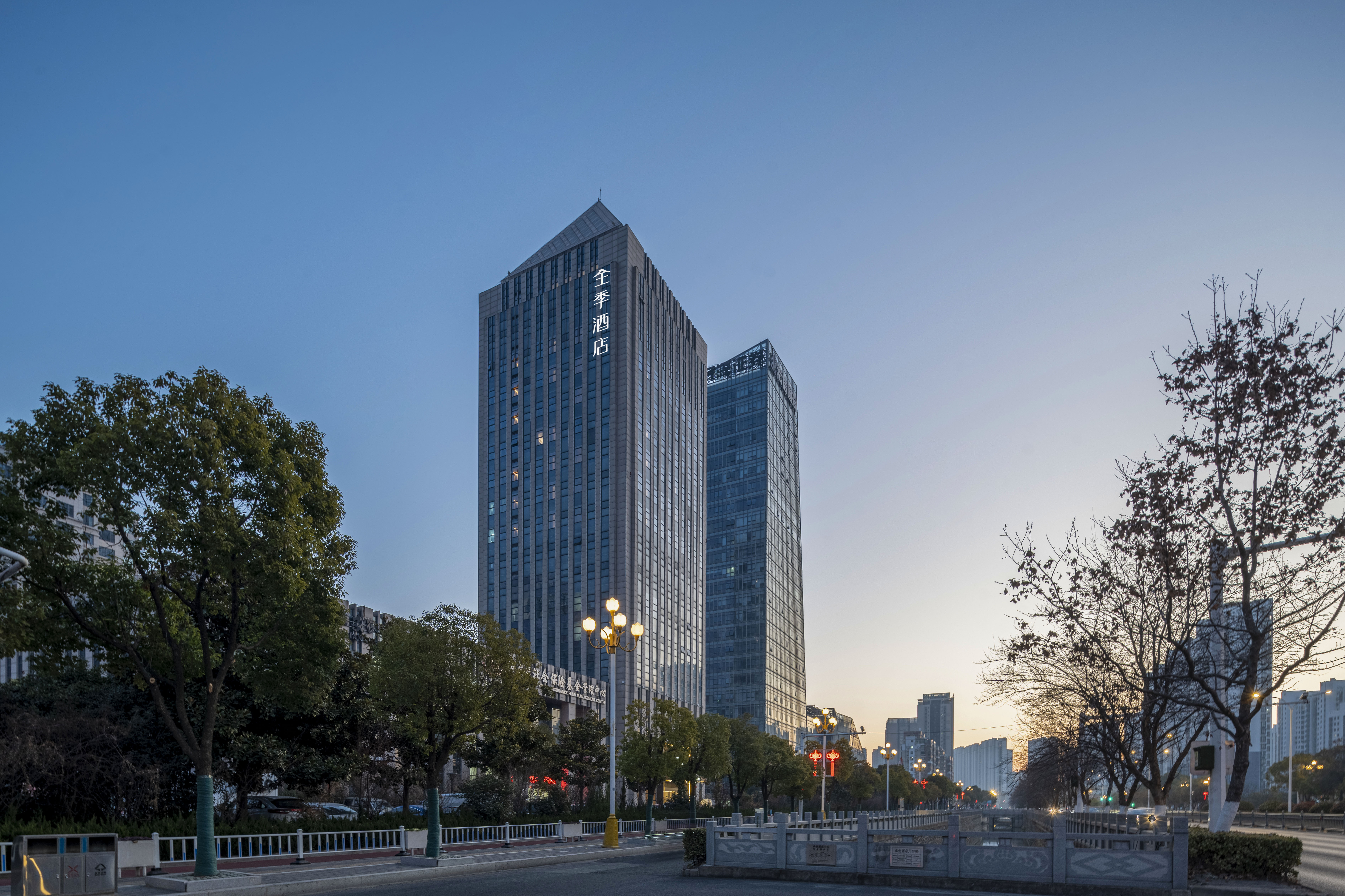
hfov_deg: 93.3
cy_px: 448
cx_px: 672
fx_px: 635
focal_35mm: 17
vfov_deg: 70.4
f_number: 9
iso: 320
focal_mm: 17
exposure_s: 1/15
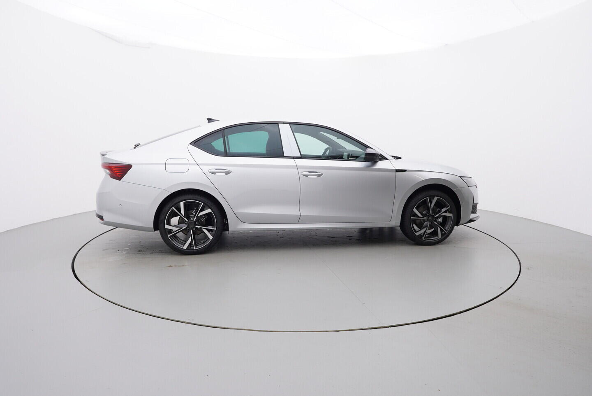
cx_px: 296
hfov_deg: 77.3
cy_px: 198
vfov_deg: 56.2
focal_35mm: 22
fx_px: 370
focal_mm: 15
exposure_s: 1/80
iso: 200
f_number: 5
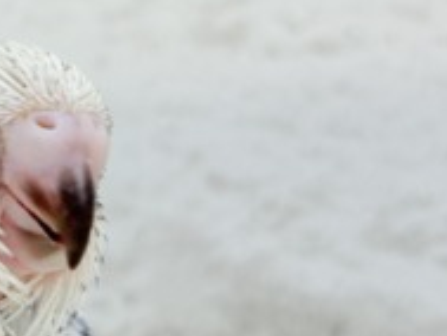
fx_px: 2274
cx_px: -151
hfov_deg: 10.9
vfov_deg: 8.4
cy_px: 203
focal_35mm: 176
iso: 64
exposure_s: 1/100
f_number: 1.6
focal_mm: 5.96
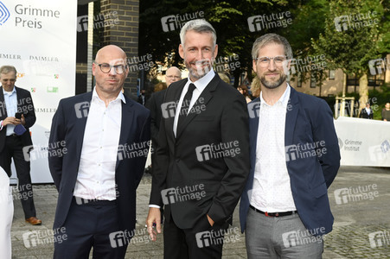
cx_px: 195
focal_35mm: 60
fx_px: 650
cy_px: 130
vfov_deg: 22.6
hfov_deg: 33.4
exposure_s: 1/250
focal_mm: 60
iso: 400
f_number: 8
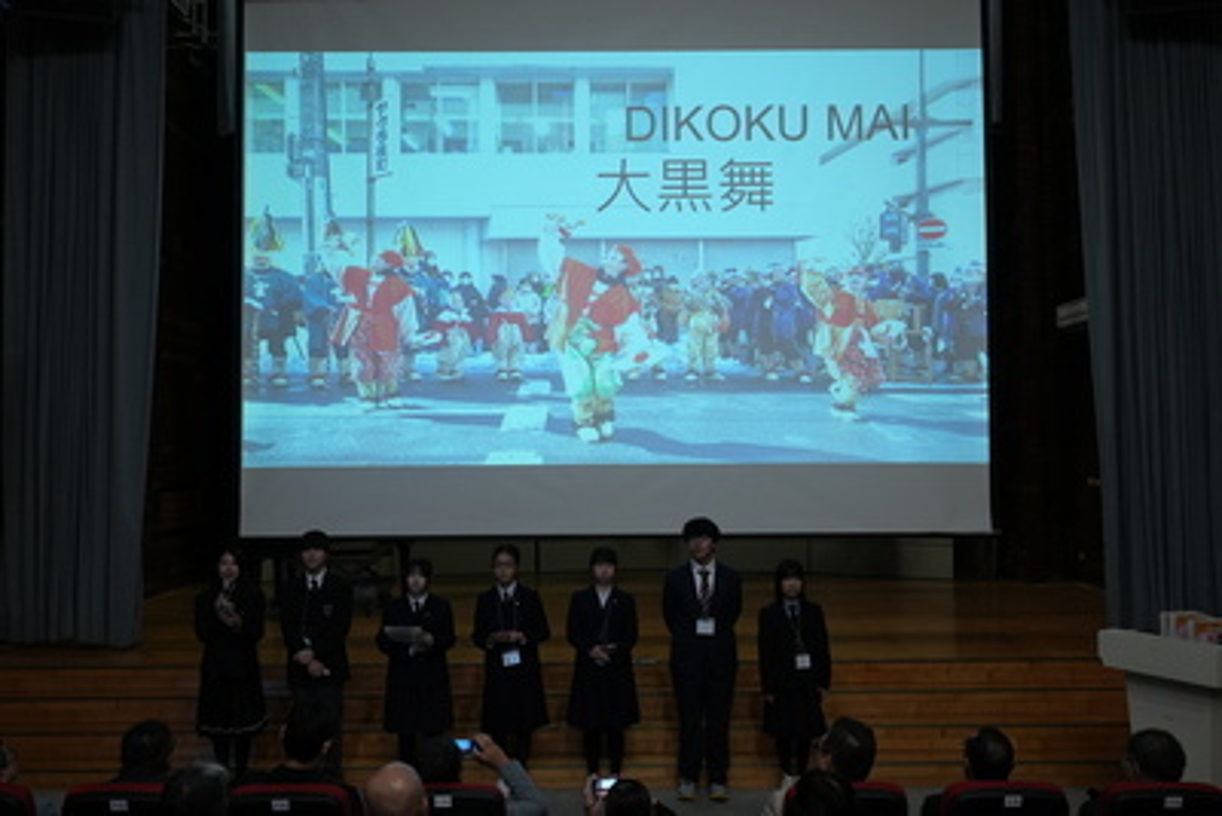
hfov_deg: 58.7
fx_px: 1087
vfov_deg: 41.1
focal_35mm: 32
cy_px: 408
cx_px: 611
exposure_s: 1/125
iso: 2500
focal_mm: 32
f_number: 5.6
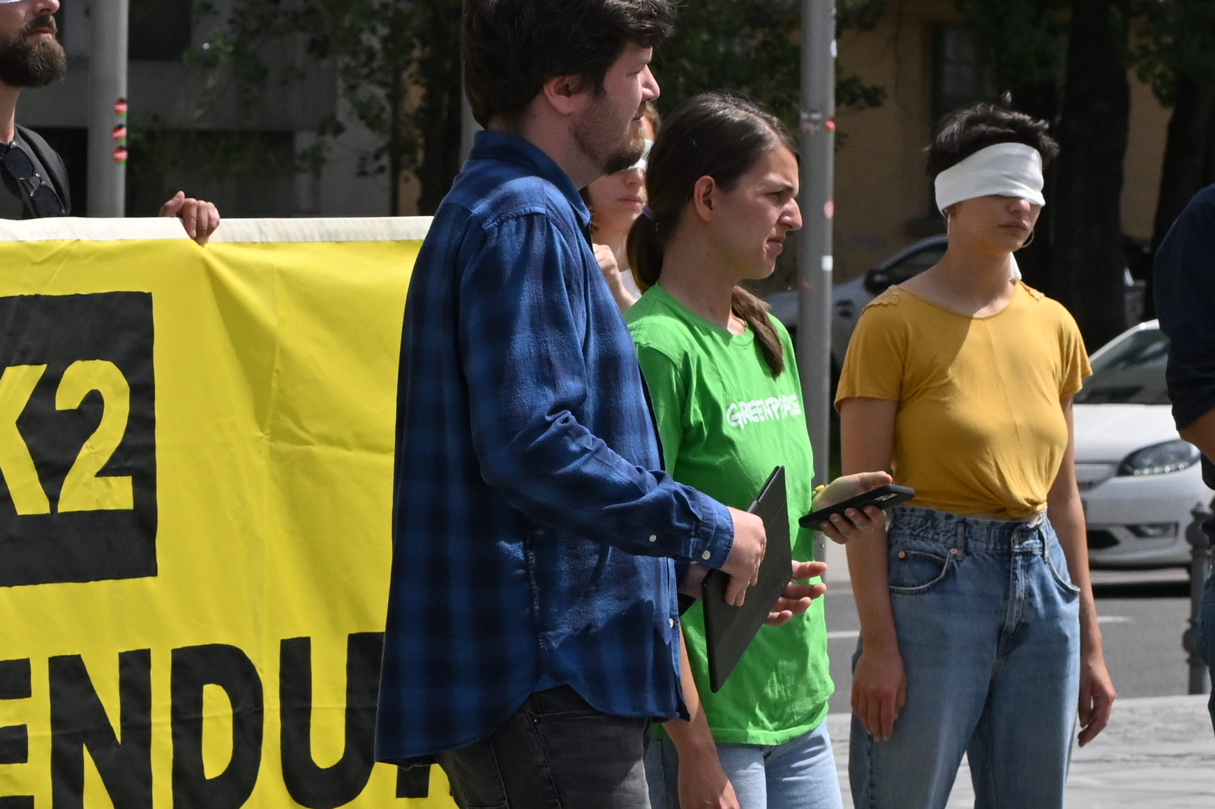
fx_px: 8402
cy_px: 335
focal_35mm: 249
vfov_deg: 5.5
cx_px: 440
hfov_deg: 8.3
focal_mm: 70
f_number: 8
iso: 640
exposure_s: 1/2500
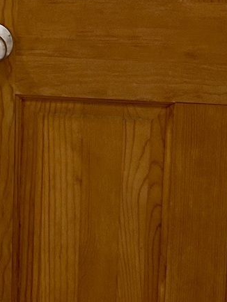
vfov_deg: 14.0
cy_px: -15
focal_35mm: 138
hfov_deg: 10.1
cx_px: -202
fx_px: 1205
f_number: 1.5
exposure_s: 1/60
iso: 100
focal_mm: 5.7
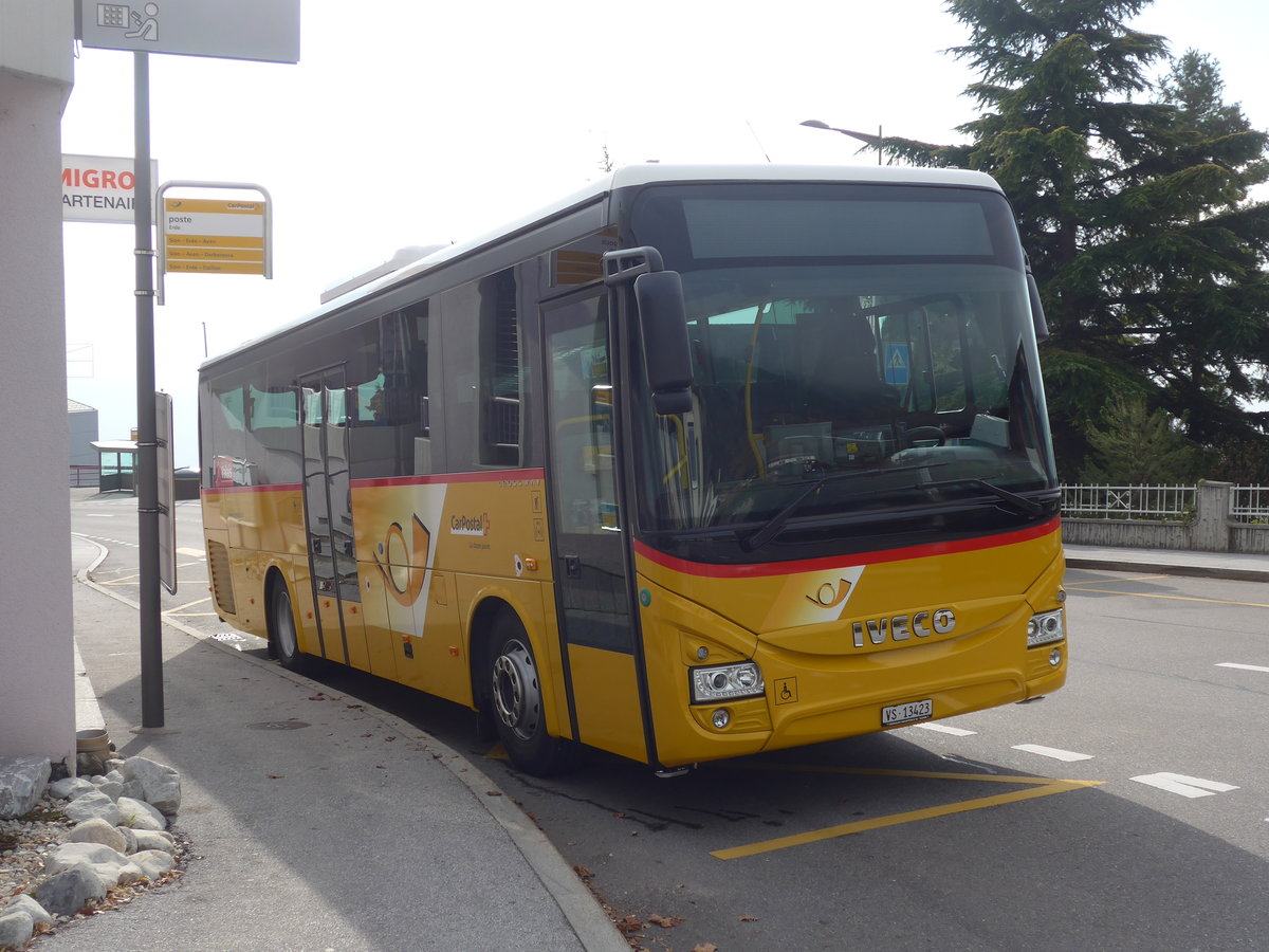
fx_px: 1503
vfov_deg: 35.1
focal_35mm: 41
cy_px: 476
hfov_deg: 45.8
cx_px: 634
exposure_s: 1/1300
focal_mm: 8.4
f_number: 2.8
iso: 80
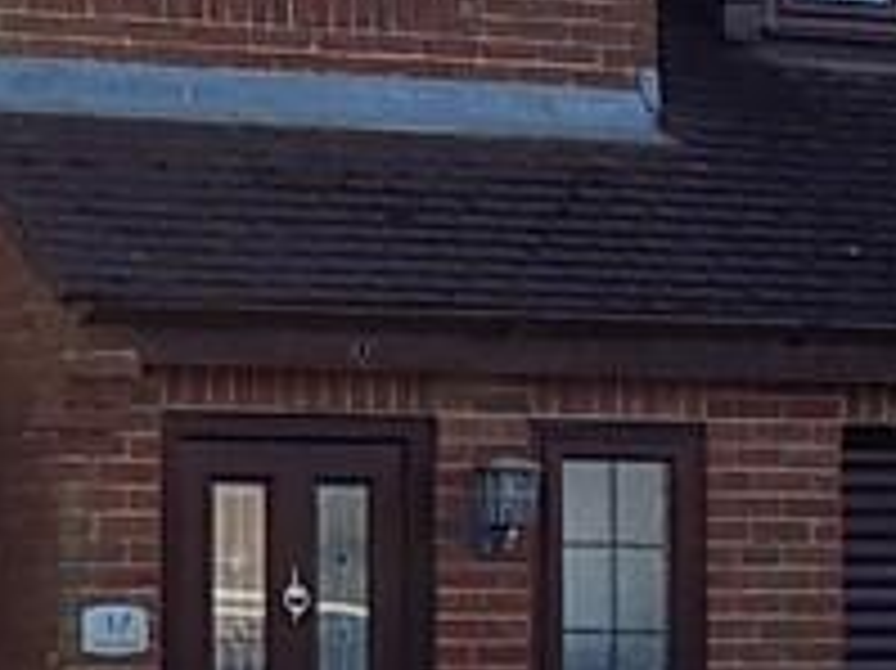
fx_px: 4527
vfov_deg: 8.5
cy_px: 184
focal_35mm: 175
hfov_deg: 11.2
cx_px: 131
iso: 80
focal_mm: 6.1
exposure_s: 1/250
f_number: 3.4
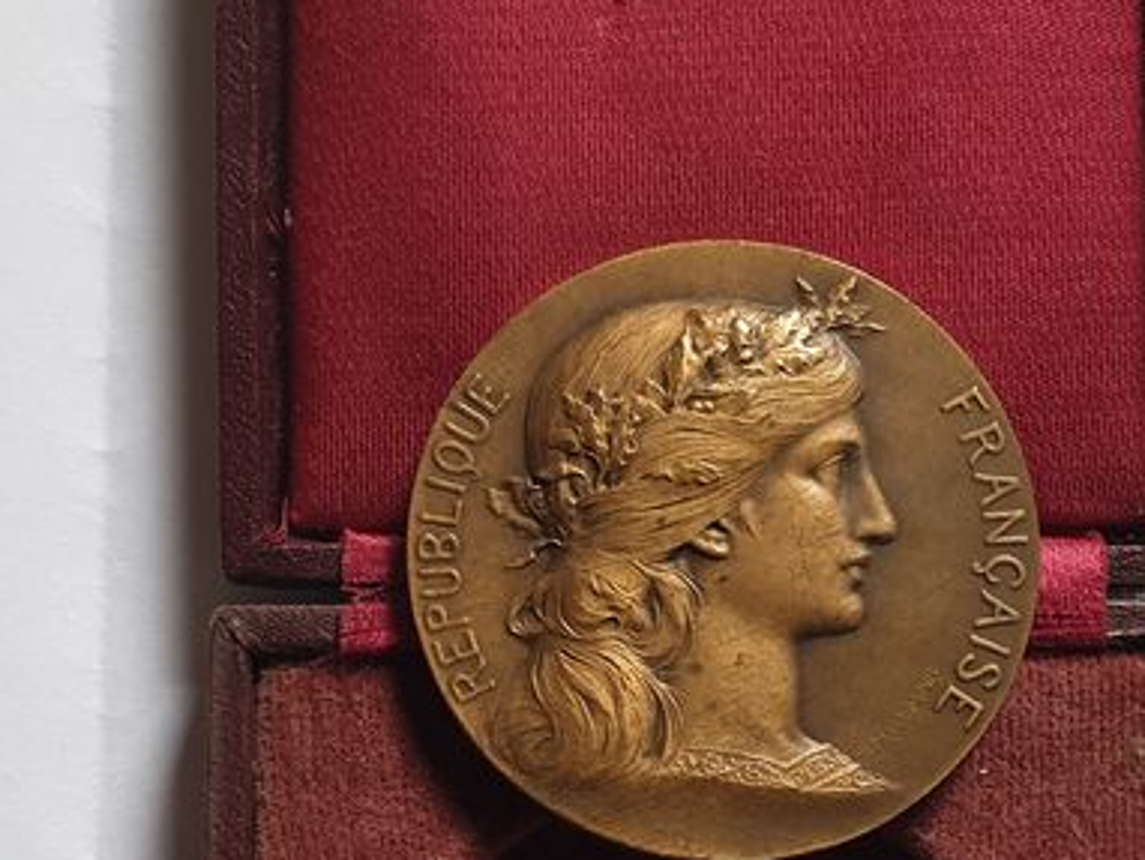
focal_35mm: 68
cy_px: 638
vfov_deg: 21.5
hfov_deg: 28.5
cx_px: 537
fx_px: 2251
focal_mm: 4.3
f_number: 2.4
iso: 250
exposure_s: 1/50
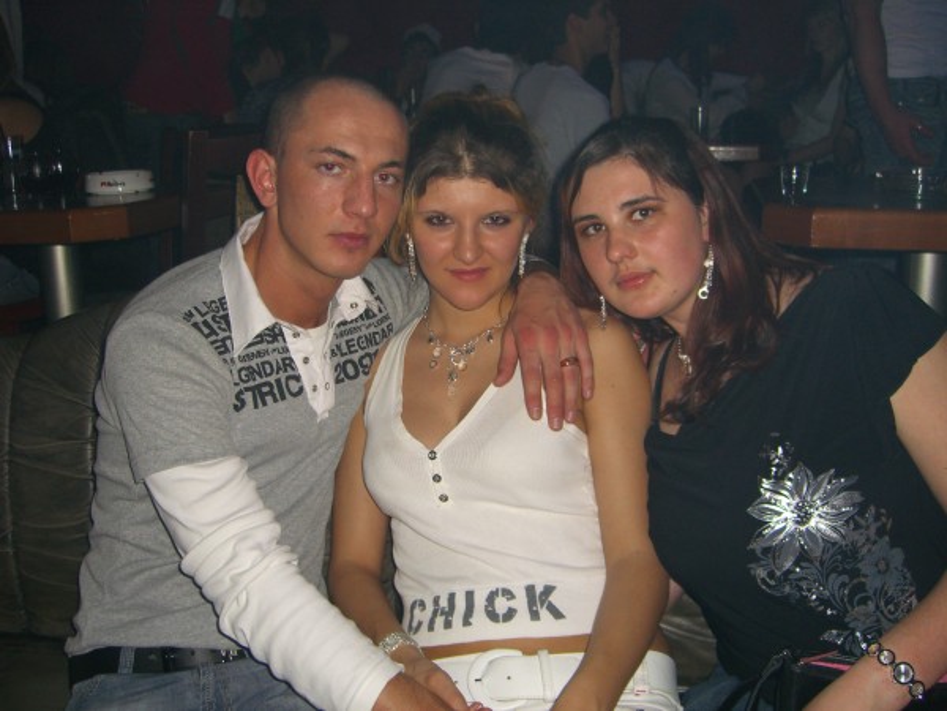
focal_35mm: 38
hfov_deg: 49.0
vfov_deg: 37.7
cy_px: 356
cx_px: 474
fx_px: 1040
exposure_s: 1/60
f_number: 2.8
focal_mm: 7.9
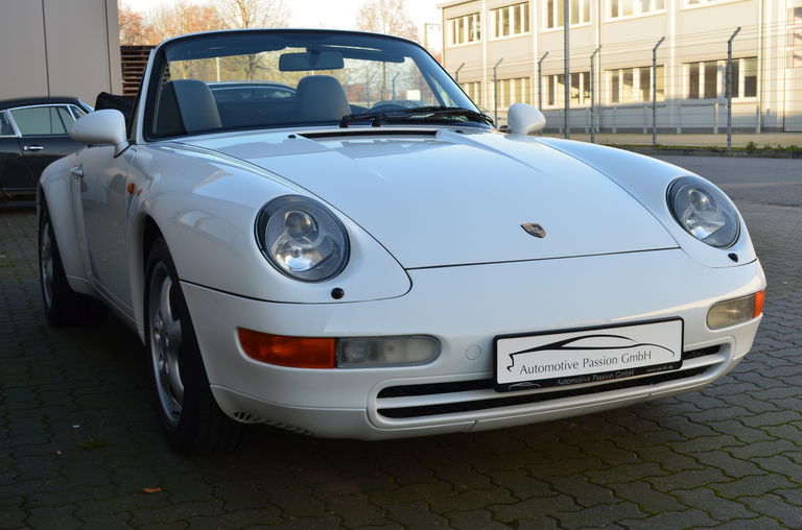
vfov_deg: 27.9
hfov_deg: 41.2
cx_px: 401
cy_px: 265
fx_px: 1067
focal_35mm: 48
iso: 400
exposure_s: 1/125
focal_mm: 32
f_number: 9
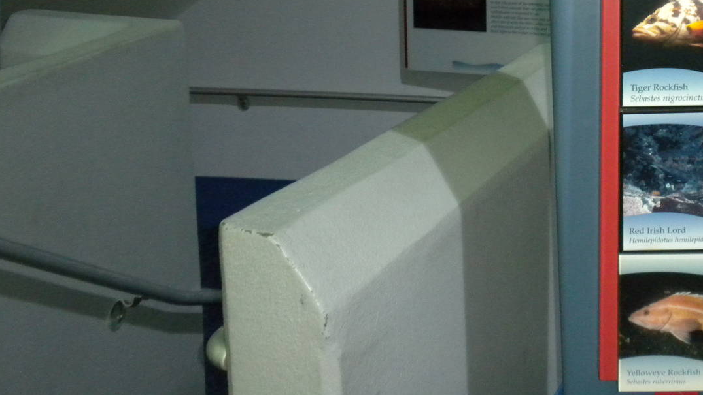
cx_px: 507
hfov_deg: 34.3
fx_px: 1119
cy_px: 27
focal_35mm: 60
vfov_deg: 19.6
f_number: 3.5
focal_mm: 6.6
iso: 400
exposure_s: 1/30
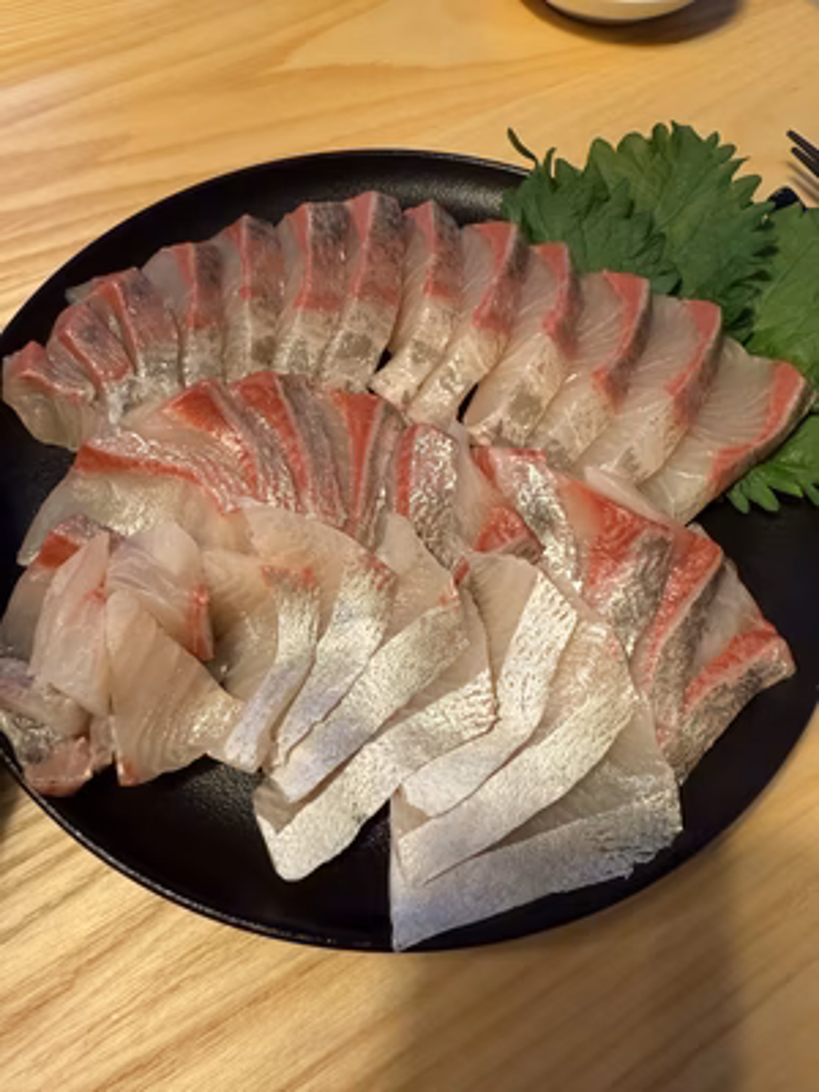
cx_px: 410
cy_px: 546
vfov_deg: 71.6
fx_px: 757
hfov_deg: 56.8
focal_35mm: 24
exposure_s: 1/50
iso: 250
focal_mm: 2.22
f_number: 2.2
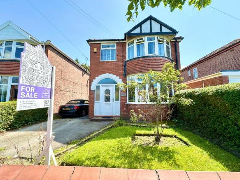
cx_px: 120
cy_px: 90
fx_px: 97
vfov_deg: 85.7
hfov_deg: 102.1
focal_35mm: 14
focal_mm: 2.22
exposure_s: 1/647
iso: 40
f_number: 2.2
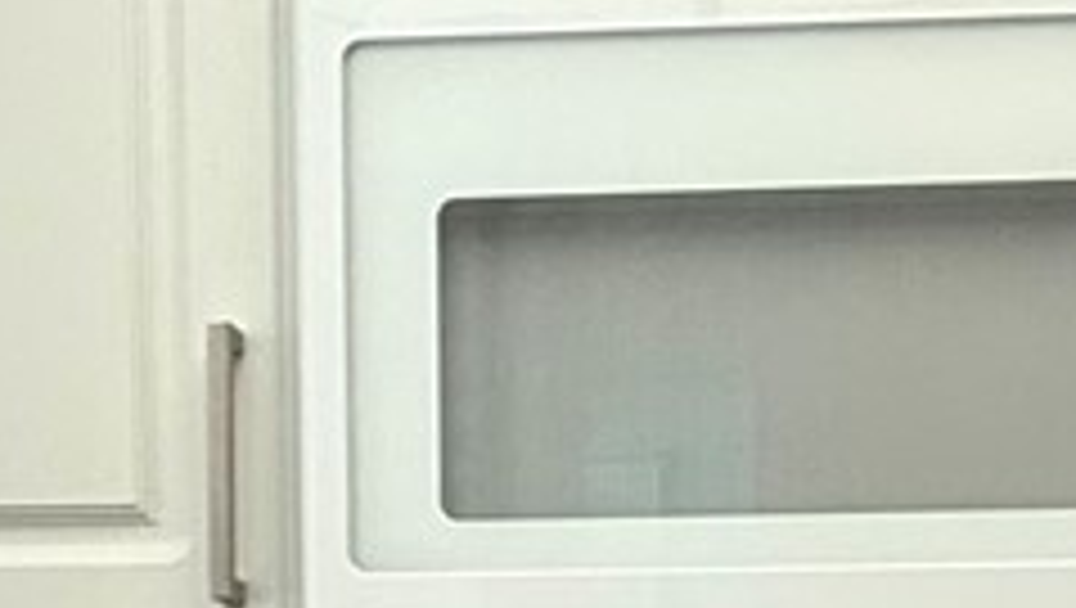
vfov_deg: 10.7
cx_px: 563
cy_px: 1297
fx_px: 2913
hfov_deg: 20.9
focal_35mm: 102
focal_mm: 2.22
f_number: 2.2
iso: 125
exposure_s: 1/120
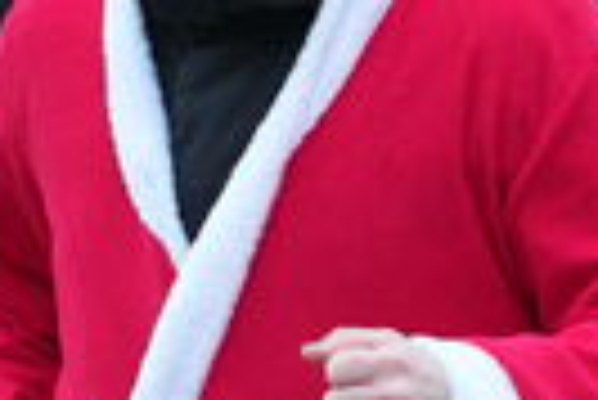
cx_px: 355
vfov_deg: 1.4
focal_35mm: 1015
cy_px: 144
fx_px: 16878
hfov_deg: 2.0
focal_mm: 150
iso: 4000
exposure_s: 1/800
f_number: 2
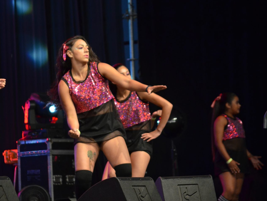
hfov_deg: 7.4
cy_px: 94
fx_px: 2067
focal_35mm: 268
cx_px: 79
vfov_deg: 5.5
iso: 1600
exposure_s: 1/200
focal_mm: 116
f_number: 4.8
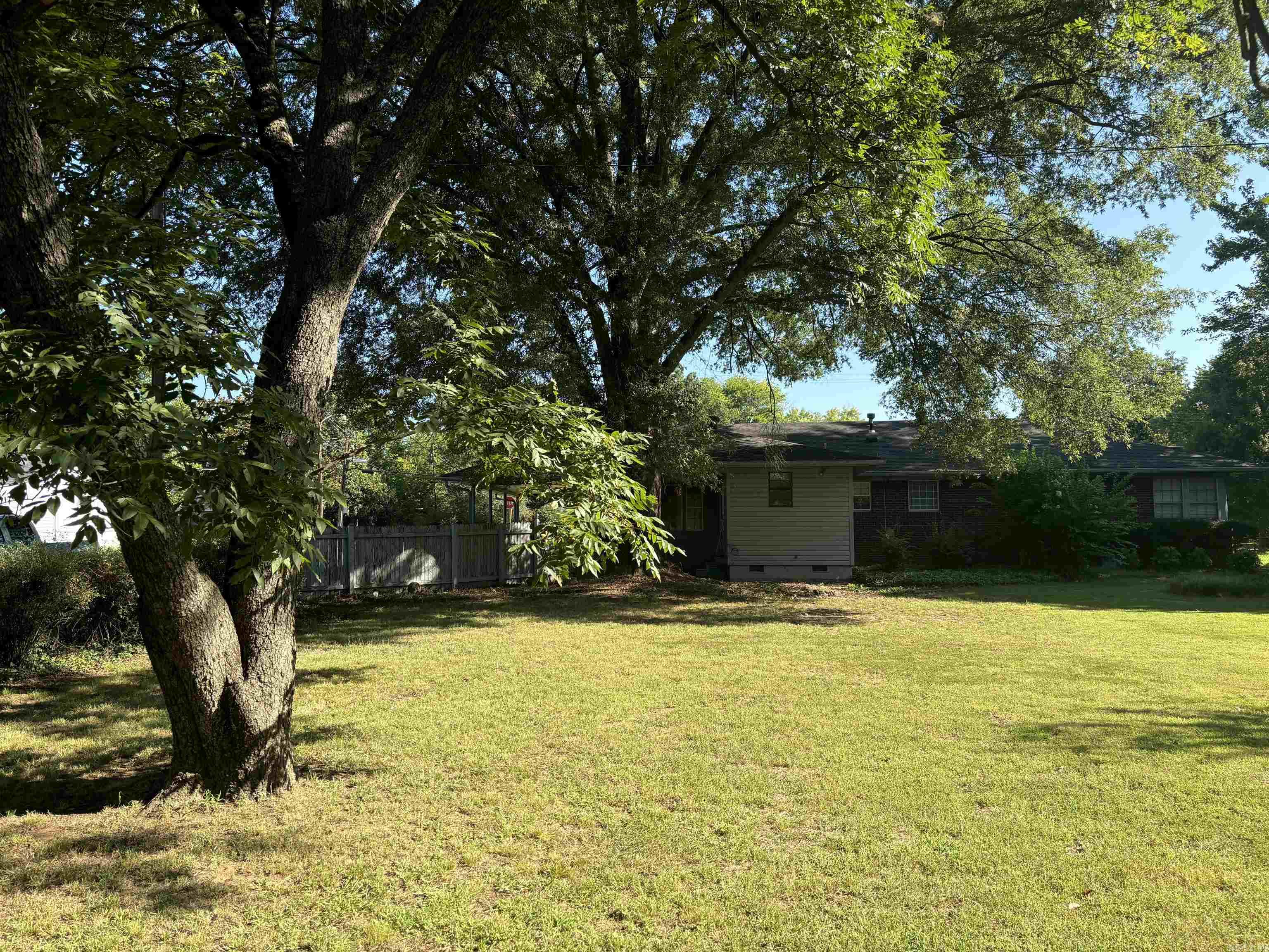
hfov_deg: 67.3
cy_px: 476
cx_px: 634
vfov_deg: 53.1
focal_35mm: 26
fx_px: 953
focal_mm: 5.96
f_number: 1.6
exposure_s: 1/865
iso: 50
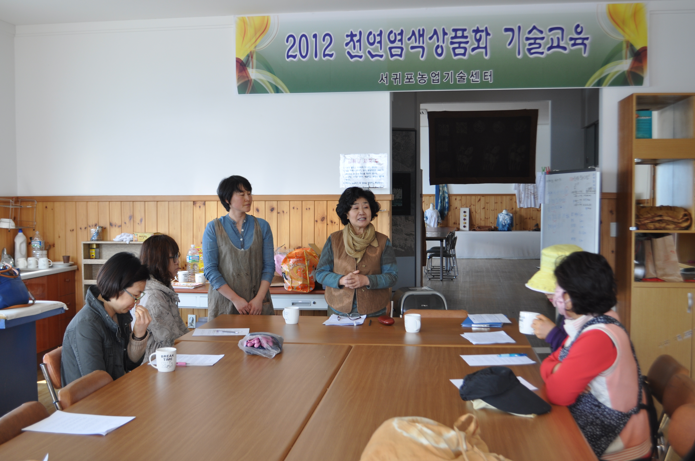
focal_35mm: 39
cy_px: 230
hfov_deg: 49.6
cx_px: 348
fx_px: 752
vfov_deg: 34.1
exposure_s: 1/30
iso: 200
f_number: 5.6
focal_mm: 26
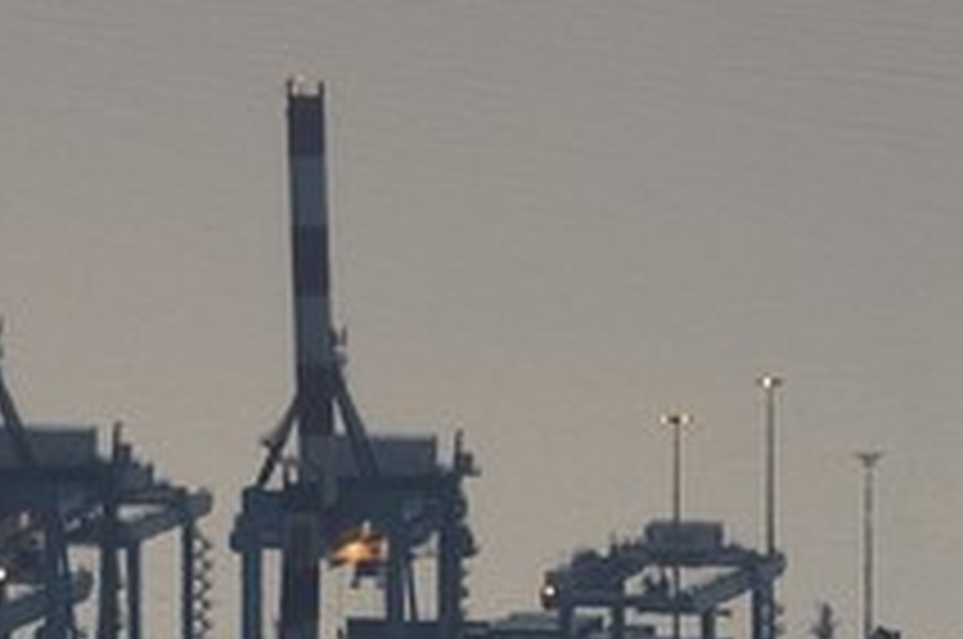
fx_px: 21955
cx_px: -2596
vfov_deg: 1.7
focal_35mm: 822
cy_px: -9
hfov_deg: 2.5
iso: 400
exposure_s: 1/160
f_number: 6.3
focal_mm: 110
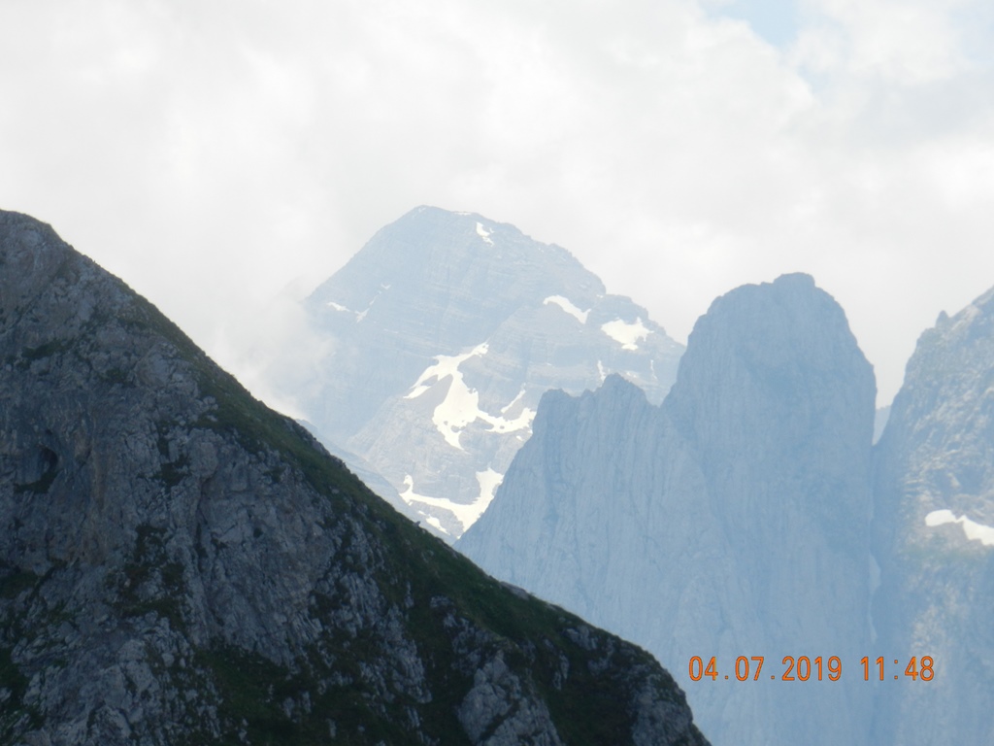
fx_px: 7552
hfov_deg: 7.5
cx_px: 497
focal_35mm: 263
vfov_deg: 5.7
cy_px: 373
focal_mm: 46.7
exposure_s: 1/800
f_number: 5.2
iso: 160
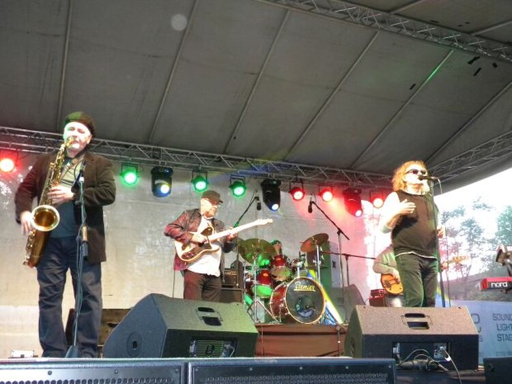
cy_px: 192
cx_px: 256
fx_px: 533
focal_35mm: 36
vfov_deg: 39.7
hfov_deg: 51.3
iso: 425
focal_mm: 6.4
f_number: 3.7
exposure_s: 1/33.7
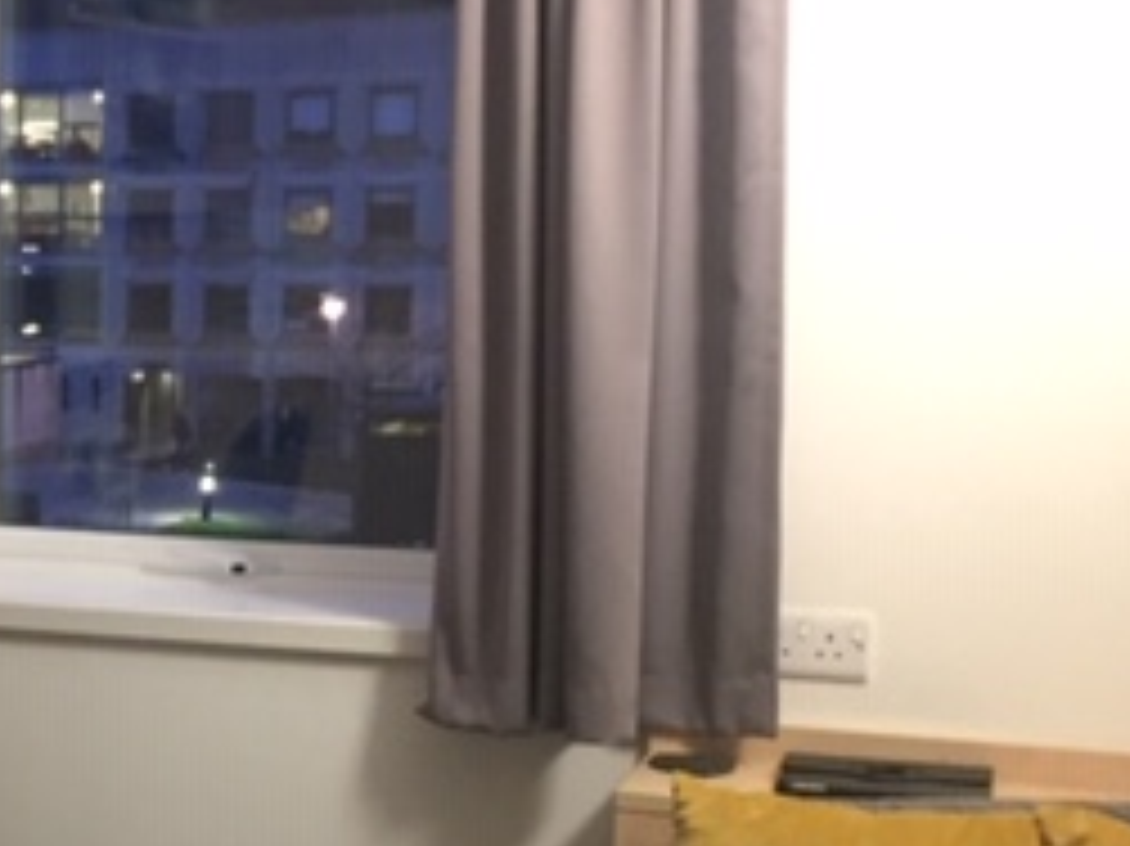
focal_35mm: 74
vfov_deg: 19.7
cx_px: -113
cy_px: 675
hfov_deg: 24.6
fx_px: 2414
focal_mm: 4.15
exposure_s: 1/17
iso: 250
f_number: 2.2
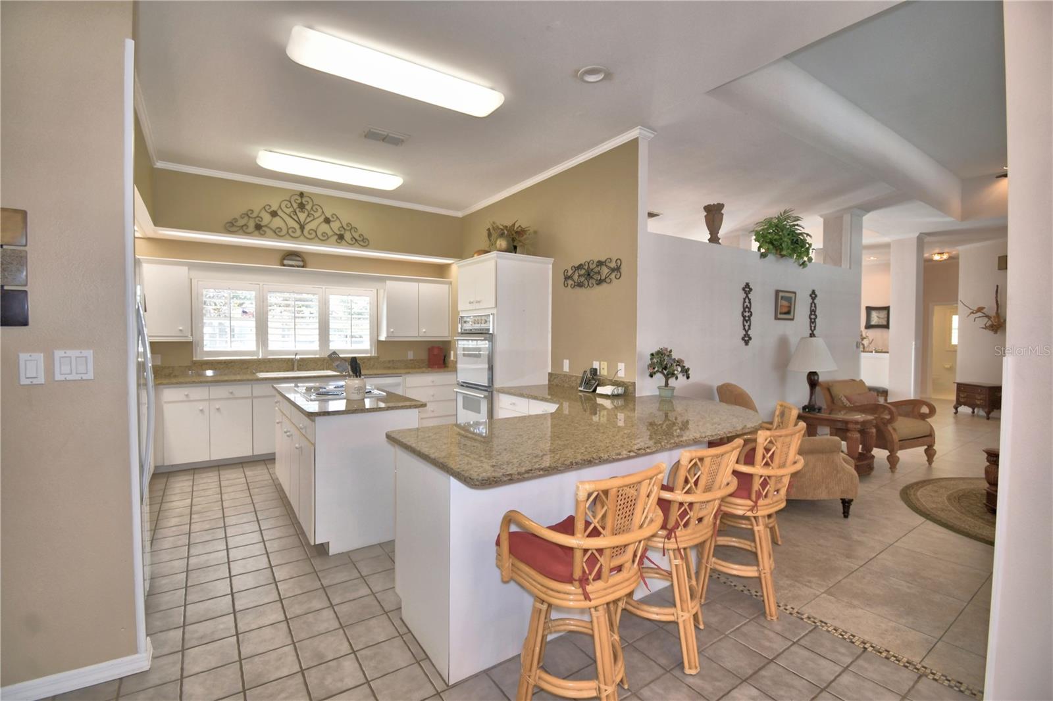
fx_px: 439
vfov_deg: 77.3
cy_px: 350
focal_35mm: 15
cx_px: 526
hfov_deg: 100.4
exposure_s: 1/40
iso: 200
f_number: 4.5
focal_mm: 10
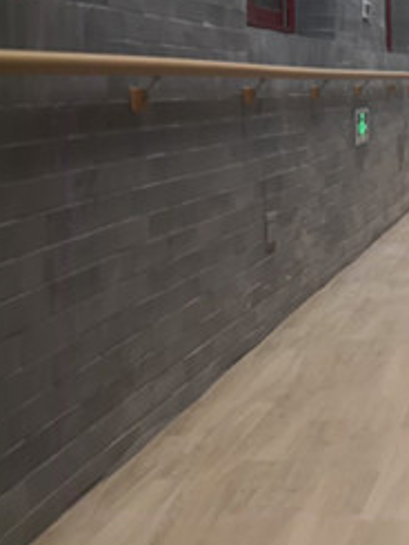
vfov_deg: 25.2
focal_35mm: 77
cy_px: 200
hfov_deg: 17.6
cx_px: 570
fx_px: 1212
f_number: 4
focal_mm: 3.95
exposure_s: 1/50
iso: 100
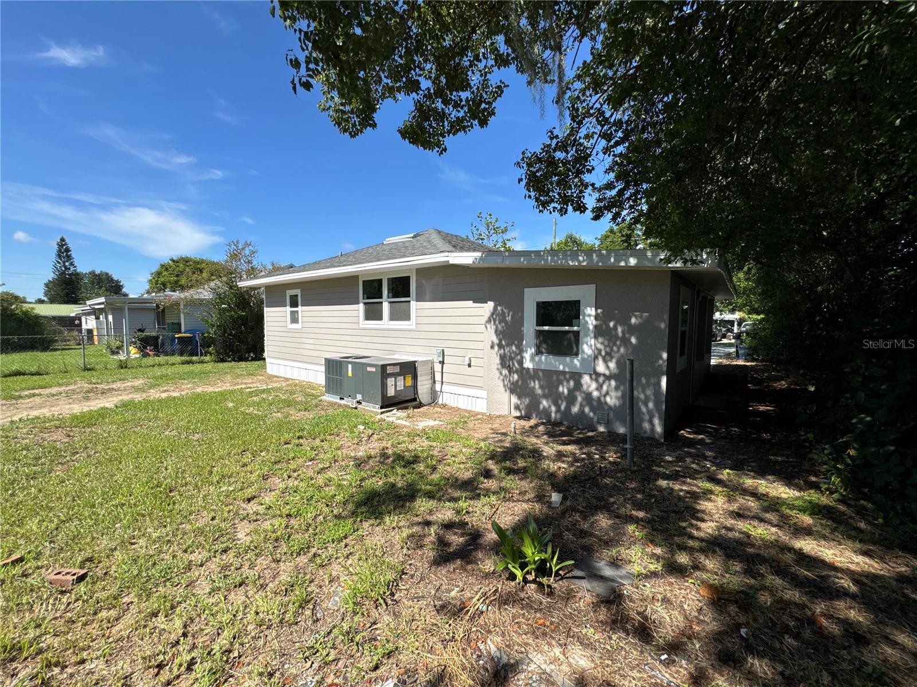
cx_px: 458
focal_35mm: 14
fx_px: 371
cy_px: 344
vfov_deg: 85.7
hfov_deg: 102.1
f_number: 2.2
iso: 50
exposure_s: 1/1927
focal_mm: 2.22
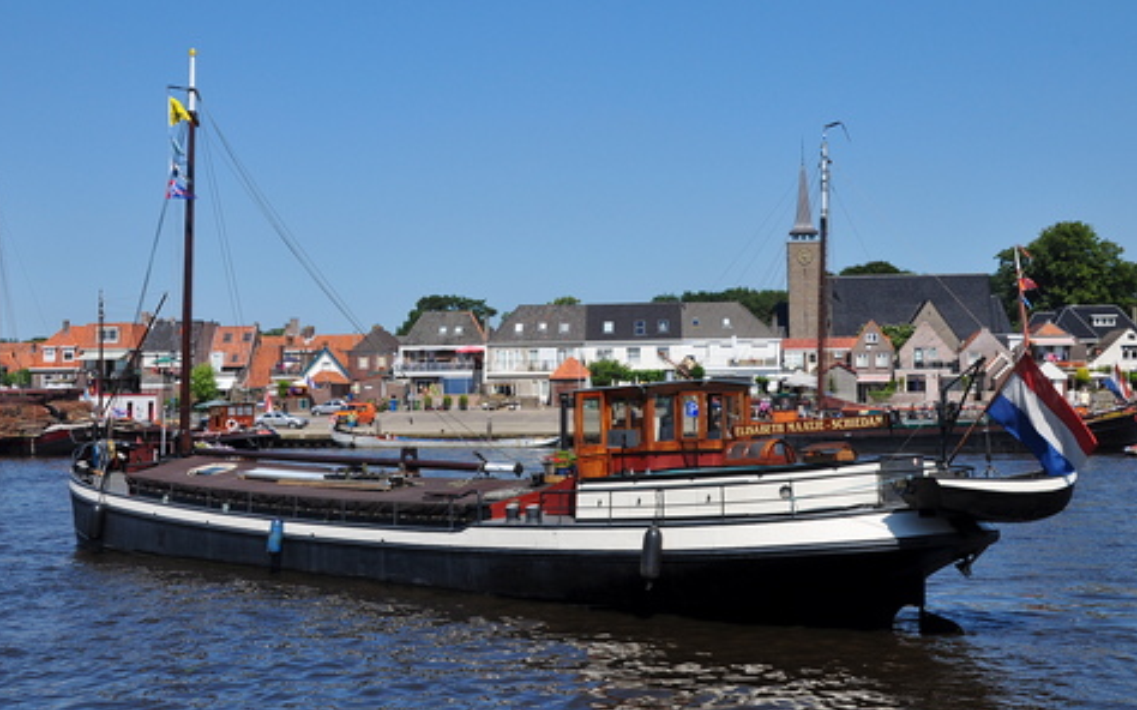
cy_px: 349
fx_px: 1580
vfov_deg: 25.3
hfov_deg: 39.6
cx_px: 567
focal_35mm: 51
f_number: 11
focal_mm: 32
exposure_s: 1/500
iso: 250
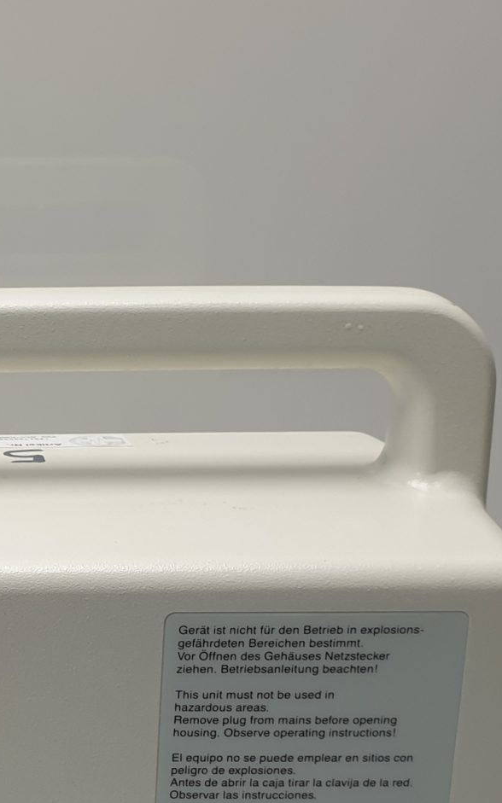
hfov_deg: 16.5
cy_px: 586
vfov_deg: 27.2
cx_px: -146
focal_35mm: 75
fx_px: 1642
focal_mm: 4.3
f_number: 2.4
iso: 50
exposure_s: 1/50
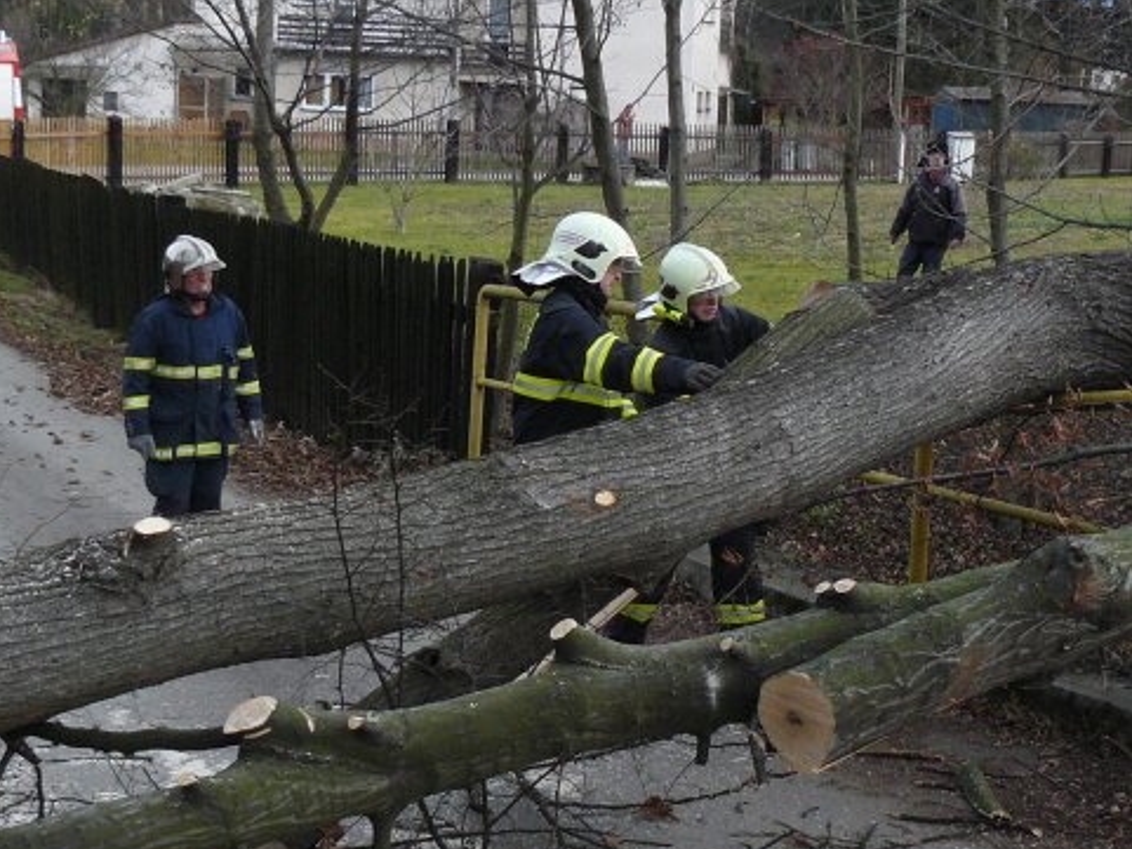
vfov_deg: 22.9
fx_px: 2093
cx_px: 487
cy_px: 392
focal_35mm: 64
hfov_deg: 30.2
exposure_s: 1/320
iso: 200
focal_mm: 6.1
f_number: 2.8
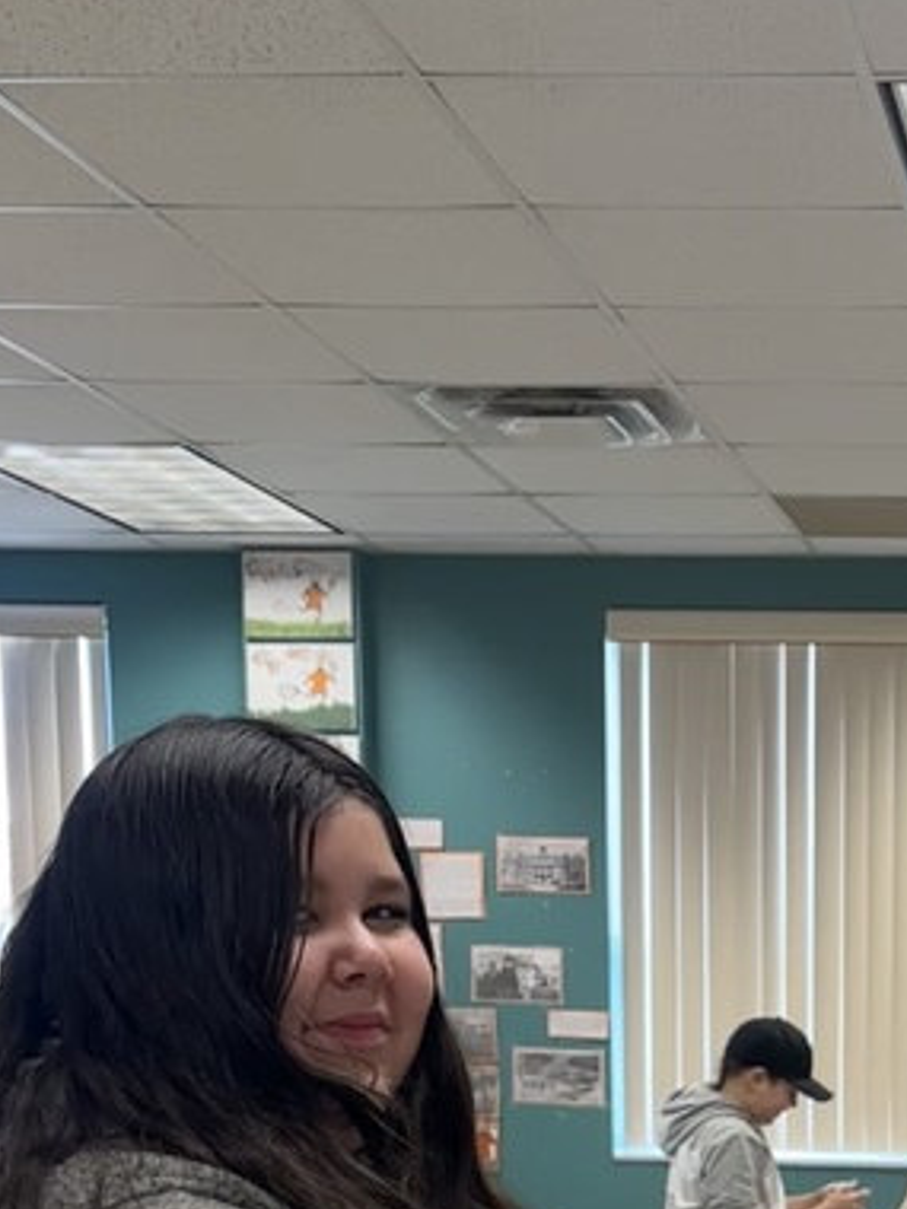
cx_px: 980
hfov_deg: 20.1
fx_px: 2445
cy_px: 1508
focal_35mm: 70
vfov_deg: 24.7
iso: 80
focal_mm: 5.96
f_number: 1.6
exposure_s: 1/59
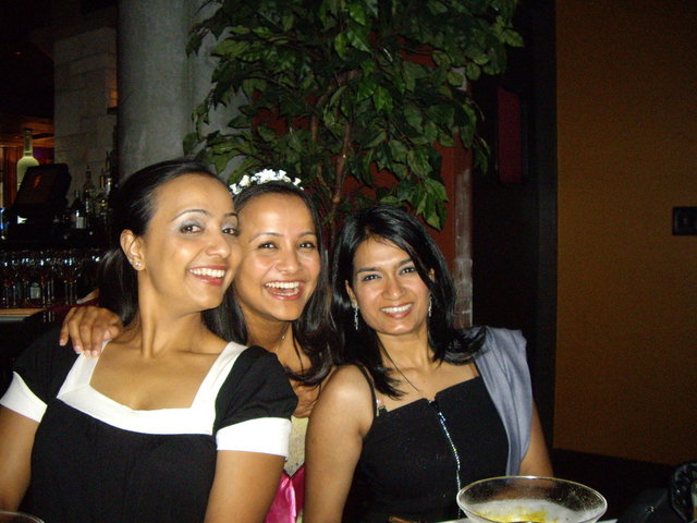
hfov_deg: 49.0
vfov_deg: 37.7
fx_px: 765
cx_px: 348
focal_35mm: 38
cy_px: 262
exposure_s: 1/40
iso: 400
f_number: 2.7
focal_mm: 6.2
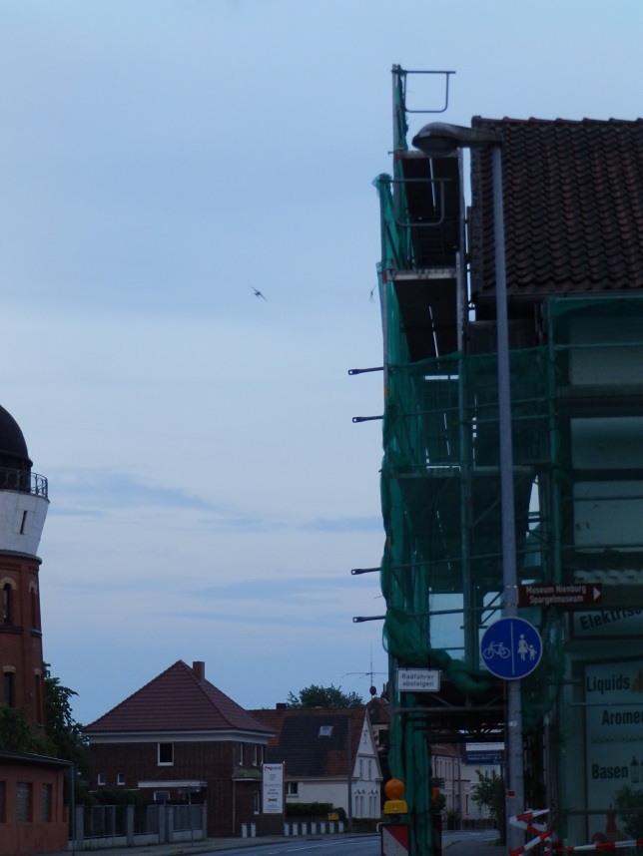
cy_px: 428
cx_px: 322
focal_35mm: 84
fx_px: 2079
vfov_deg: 23.3
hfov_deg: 17.6
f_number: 4.4
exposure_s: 1/50
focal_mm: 15.1
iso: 320
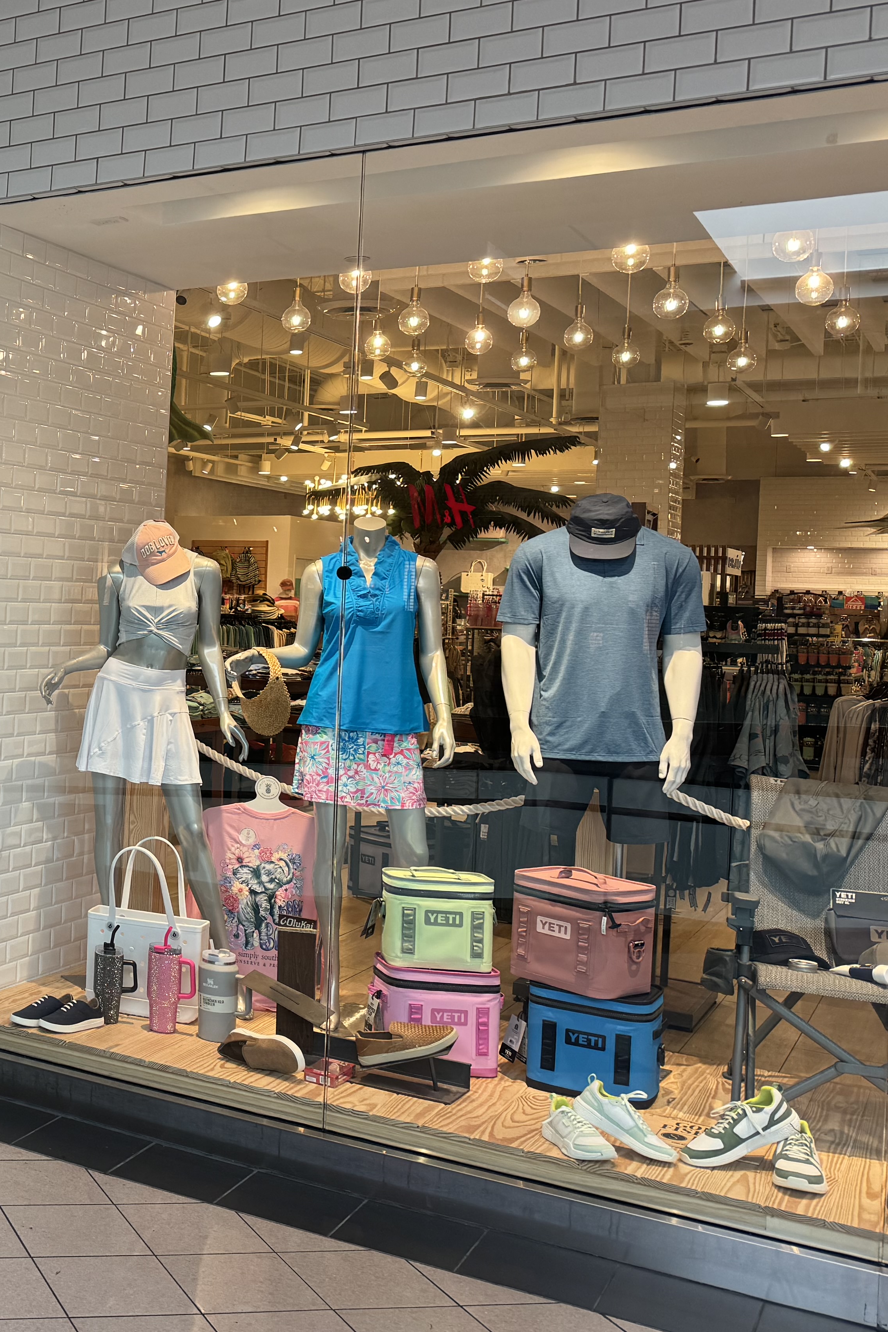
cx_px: -174
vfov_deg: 46.3
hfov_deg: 28.0
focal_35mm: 42
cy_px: 594
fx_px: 1554
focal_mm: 6.76
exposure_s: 1/120
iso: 100
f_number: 1.78
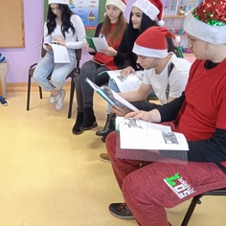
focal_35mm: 42
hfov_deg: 38.3
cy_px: 107
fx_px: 310
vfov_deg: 40.0
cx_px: 39
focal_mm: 3.43
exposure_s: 1/25
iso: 516
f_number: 2.2
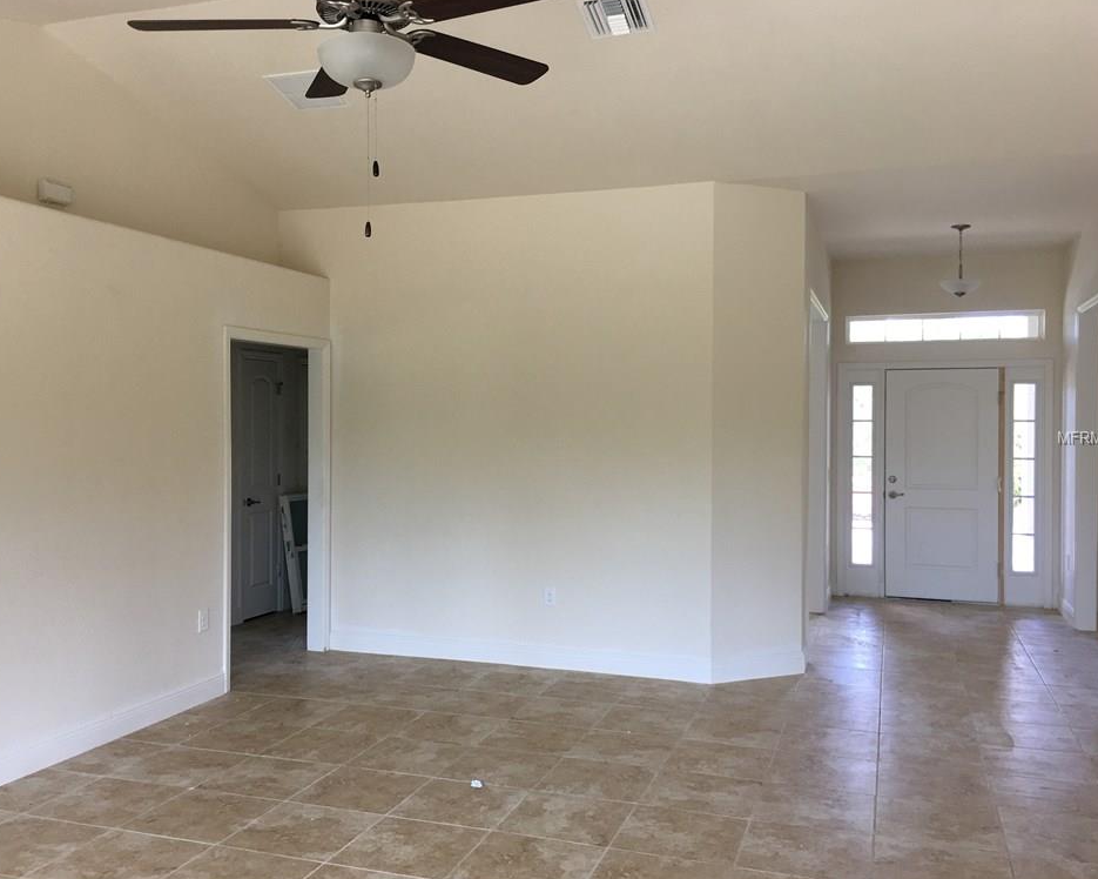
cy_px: 438
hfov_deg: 57.2
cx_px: 527
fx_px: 1007
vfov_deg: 47.1
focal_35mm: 31
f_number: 2.2
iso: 25
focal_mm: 4.15
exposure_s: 1/40
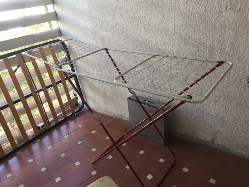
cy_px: 94
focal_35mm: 29
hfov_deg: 61.7
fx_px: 209
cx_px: 124
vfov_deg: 48.2
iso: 32
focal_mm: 4.15
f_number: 2.2
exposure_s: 1/33
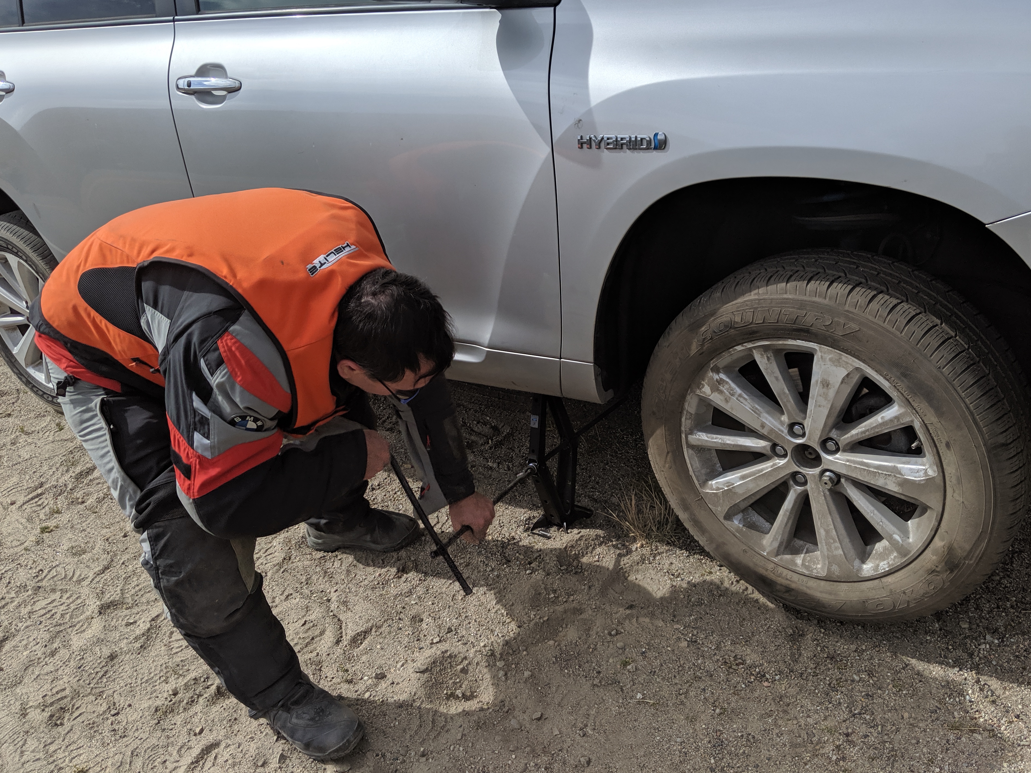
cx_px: 548
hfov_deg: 61.6
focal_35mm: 29
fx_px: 864
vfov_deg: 48.2
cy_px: 365
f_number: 1.8
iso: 66
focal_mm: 4.44
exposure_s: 1/7812
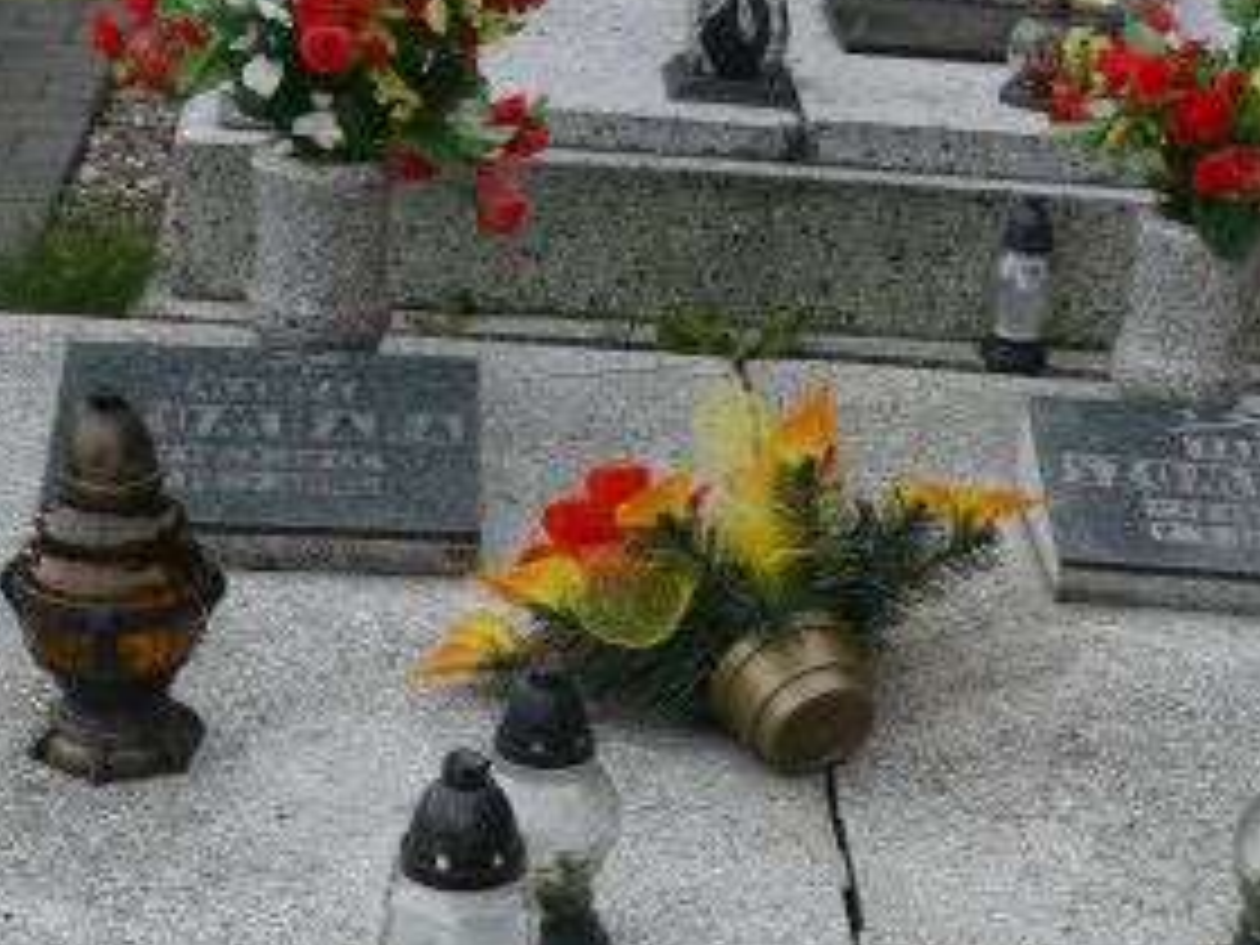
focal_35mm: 80
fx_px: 2912
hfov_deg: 24.1
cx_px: 981
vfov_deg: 17.9
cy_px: 1008
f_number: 4.5
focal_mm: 7.4
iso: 100
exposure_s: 1/200
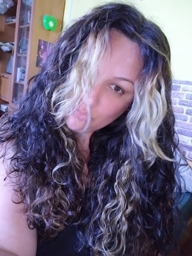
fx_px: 148
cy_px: 128
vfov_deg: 81.7
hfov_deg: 66.0
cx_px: 96
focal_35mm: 20
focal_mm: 3.48
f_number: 2.45
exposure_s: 1/10
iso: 1100
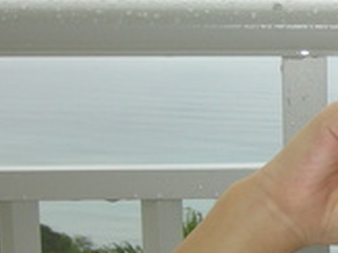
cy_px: 164
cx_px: 576
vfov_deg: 11.5
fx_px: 1259
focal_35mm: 129
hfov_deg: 13.9
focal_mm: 5.7
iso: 50
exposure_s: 1/161
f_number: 2.8
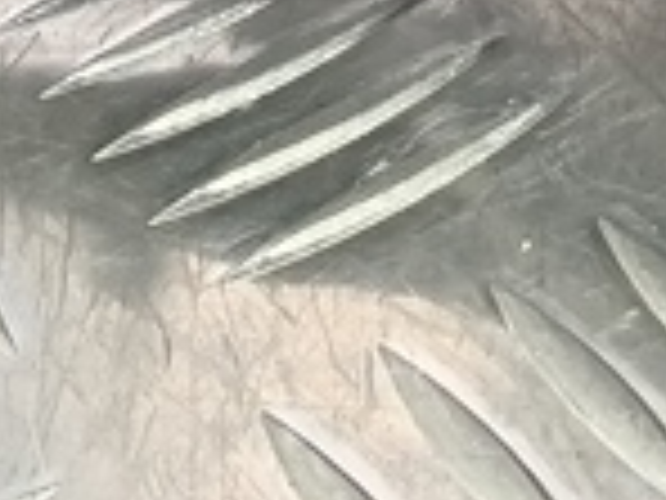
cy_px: -559
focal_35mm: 159
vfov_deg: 8.7
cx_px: 1305
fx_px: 3059
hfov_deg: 11.3
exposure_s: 1/50
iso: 163
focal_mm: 4.11
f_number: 1.6
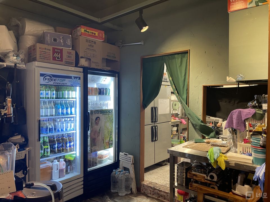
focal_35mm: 25
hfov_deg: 69.4
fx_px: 195
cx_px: 135
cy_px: 101
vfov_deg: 54.9
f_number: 1.6
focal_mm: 5.1
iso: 200
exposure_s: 1/60
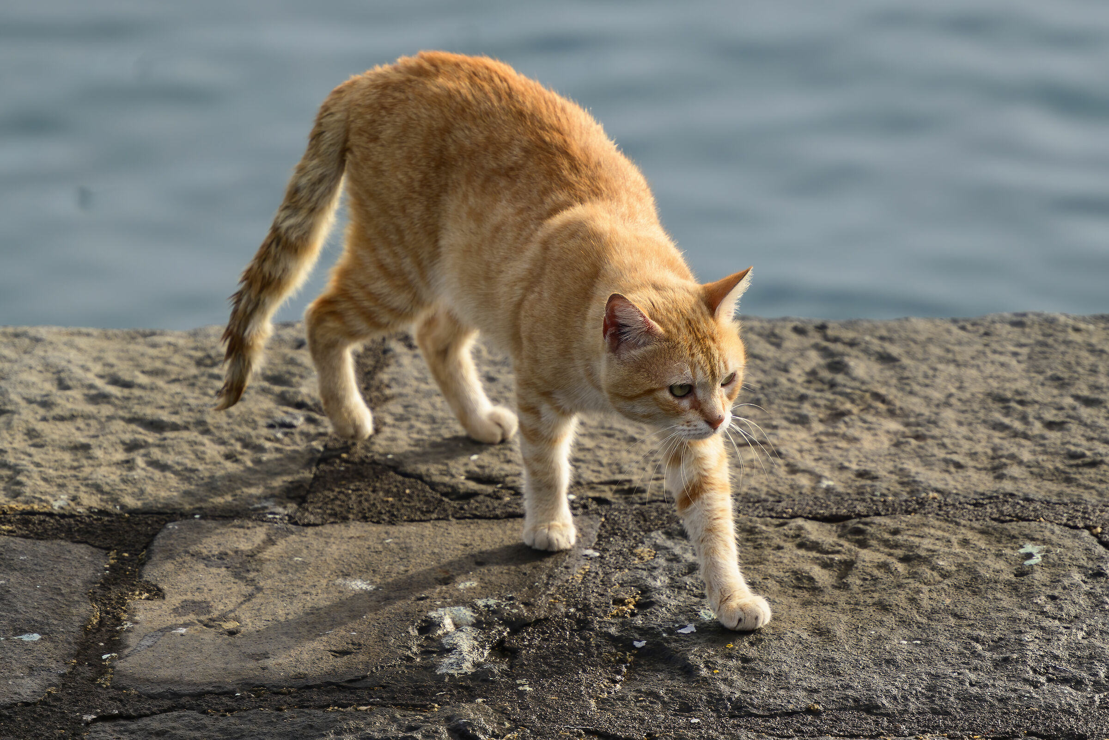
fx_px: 16172
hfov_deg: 3.9
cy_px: 370
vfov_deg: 2.6
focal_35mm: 525
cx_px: 554
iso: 450
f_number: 5.6
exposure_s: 1/800
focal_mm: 350
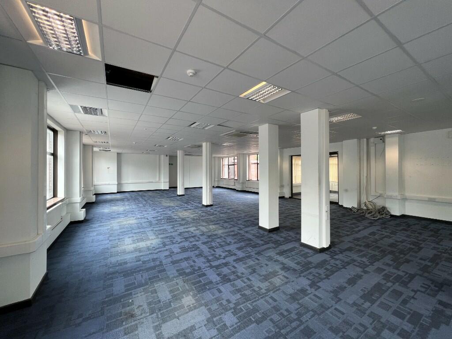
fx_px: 170
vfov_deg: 89.9
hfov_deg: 106.2
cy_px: 170
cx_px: 226
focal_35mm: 13
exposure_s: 1/100
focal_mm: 1.57
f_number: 1.8
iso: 80
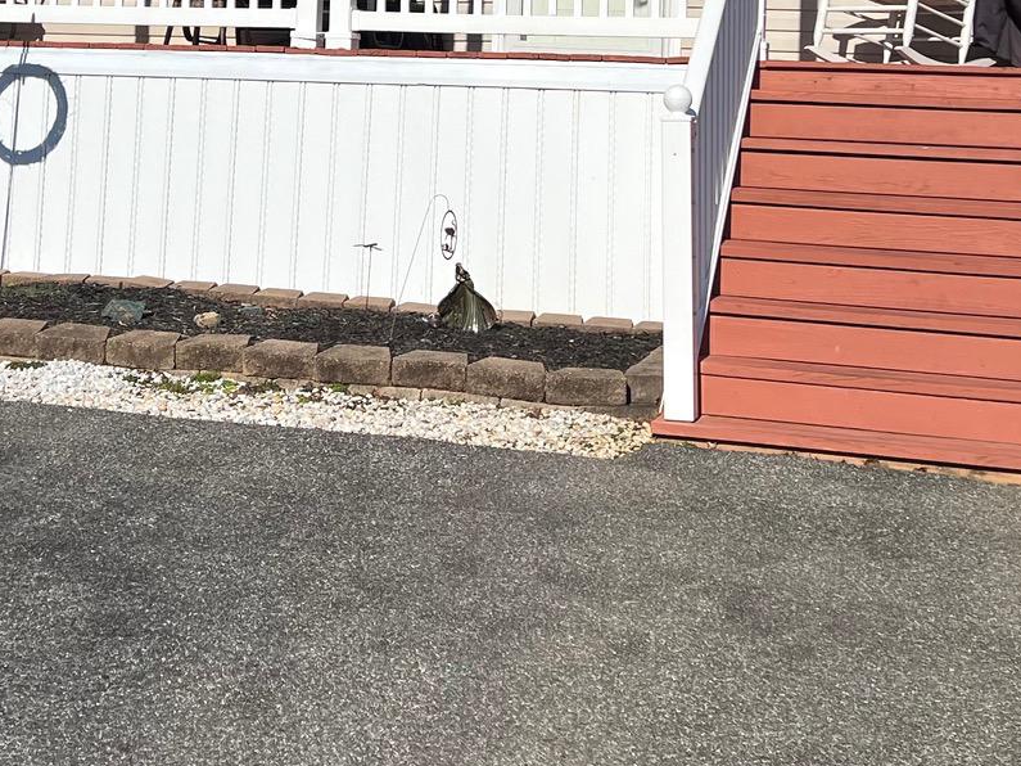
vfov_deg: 21.1
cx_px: 423
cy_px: -22
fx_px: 1976
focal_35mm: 67
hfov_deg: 28.9
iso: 50
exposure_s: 1/12658
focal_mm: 5.7
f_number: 1.5
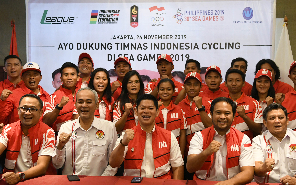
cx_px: 147
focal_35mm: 51
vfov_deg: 25.5
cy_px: 104
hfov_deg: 39.9
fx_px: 408
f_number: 3.2
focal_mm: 31
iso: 4000
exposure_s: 1/160
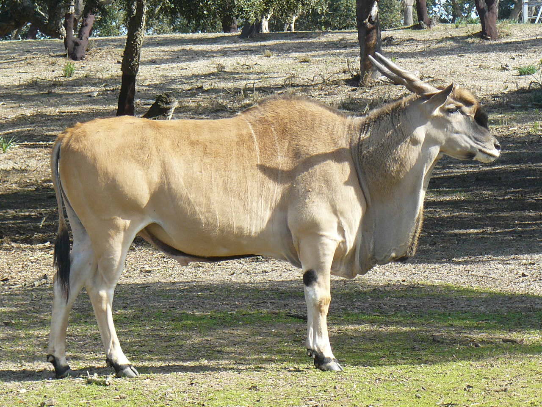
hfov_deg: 9.2
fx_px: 3382
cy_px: 204
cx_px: 271
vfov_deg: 6.9
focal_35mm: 216
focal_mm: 24.1
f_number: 4
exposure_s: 1/200
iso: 100
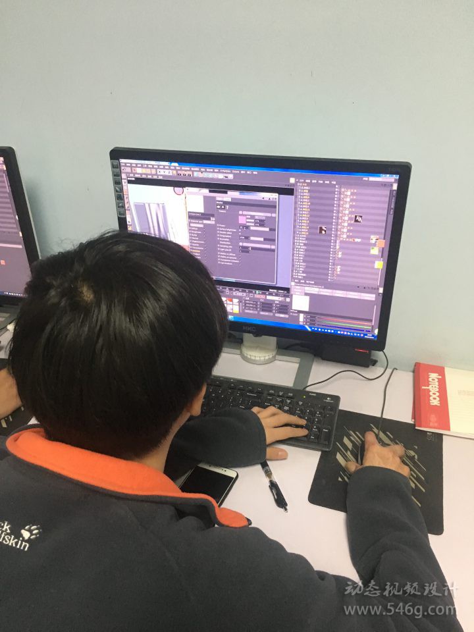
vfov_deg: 61.7
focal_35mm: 29
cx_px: 237
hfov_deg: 48.2
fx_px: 529
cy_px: 316
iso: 200
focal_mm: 4.15
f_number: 2.2
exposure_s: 1/17
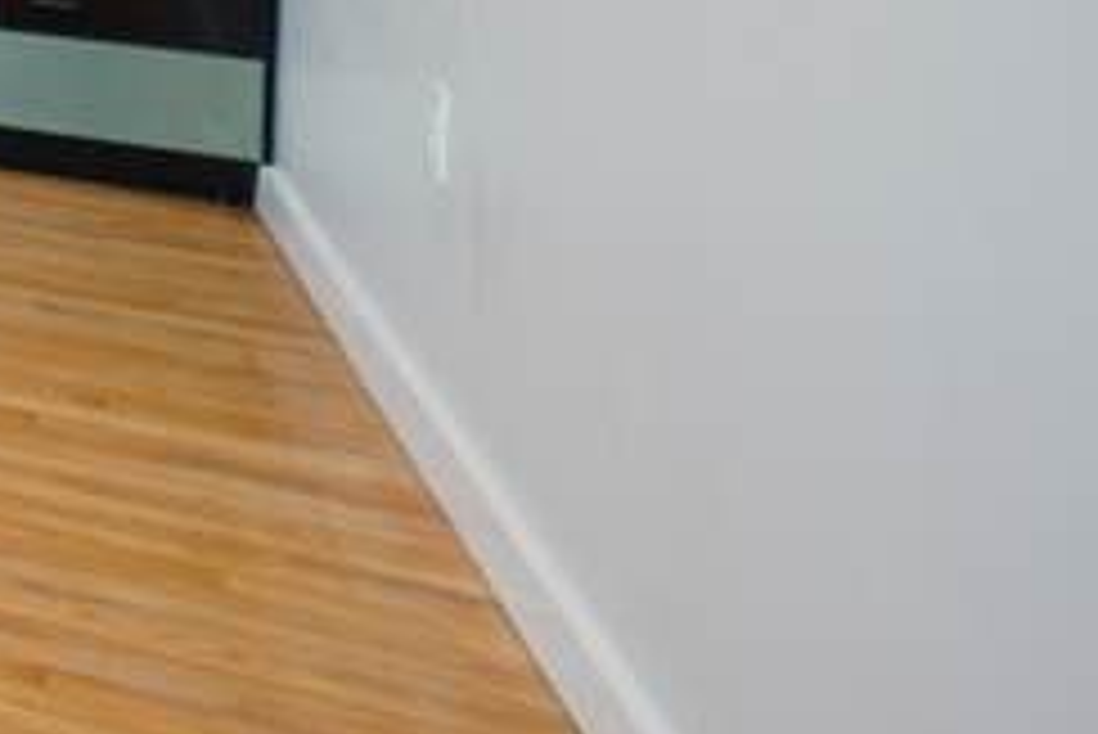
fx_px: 1923
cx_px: -1778
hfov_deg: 13.5
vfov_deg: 18.6
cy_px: -426
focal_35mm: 63
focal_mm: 12
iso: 160
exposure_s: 1/30
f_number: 2.8
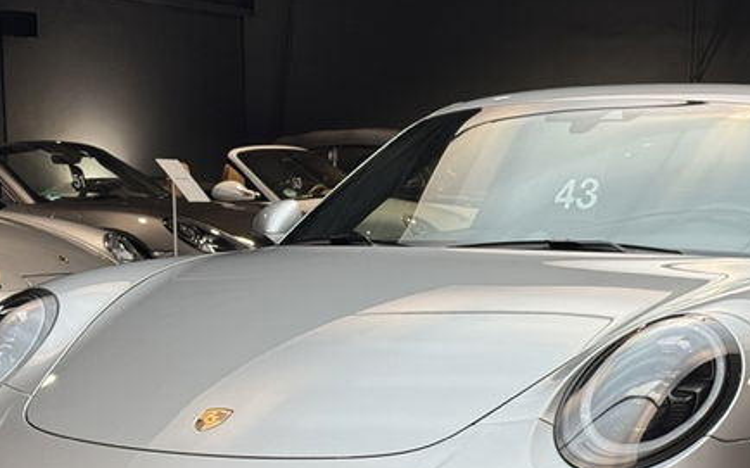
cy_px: 449
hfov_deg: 22.9
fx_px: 1839
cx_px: 512
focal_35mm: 90
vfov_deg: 14.3
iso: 80
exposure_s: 1/100
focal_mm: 6.76
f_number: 1.78
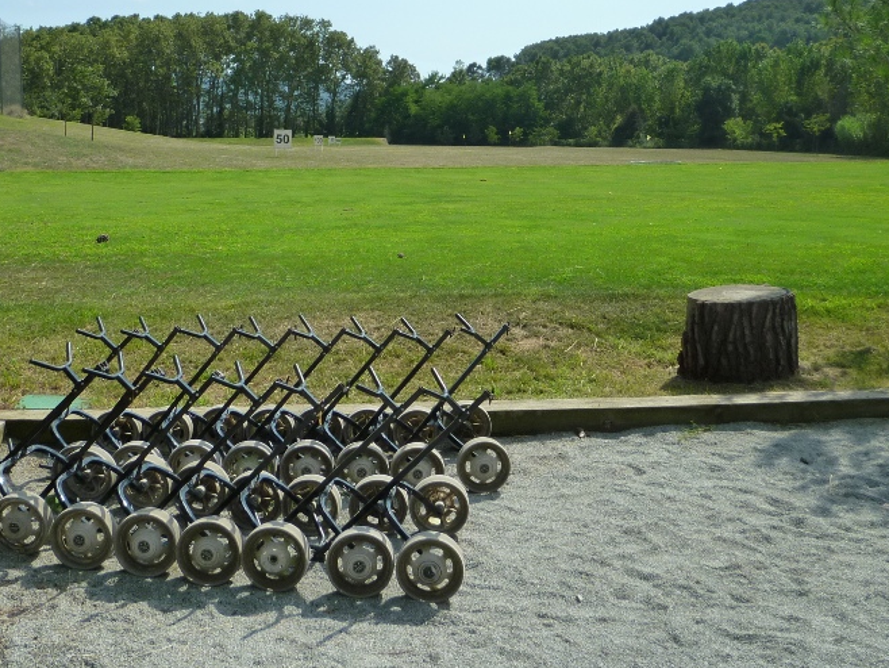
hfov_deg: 42.9
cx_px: 457
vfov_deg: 32.5
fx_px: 1130
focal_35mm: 44
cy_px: 209
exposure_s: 1/800
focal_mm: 5.2
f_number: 4
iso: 125
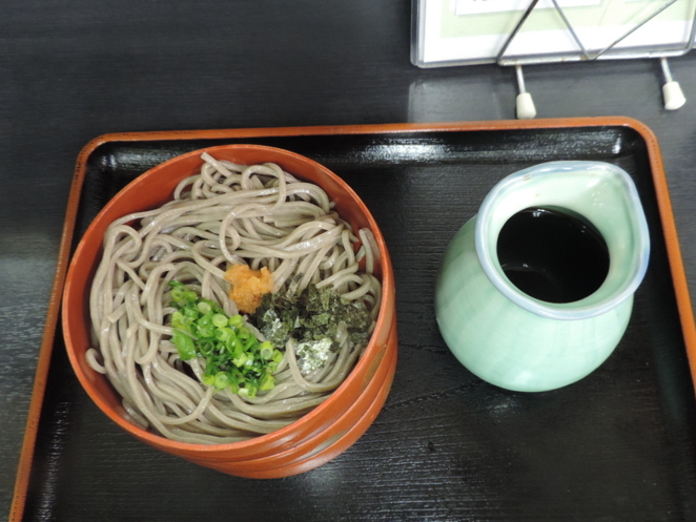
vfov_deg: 48.1
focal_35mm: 29
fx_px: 583
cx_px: 369
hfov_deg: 61.6
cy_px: 299
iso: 400
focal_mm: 4.3
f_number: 3
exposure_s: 1/15
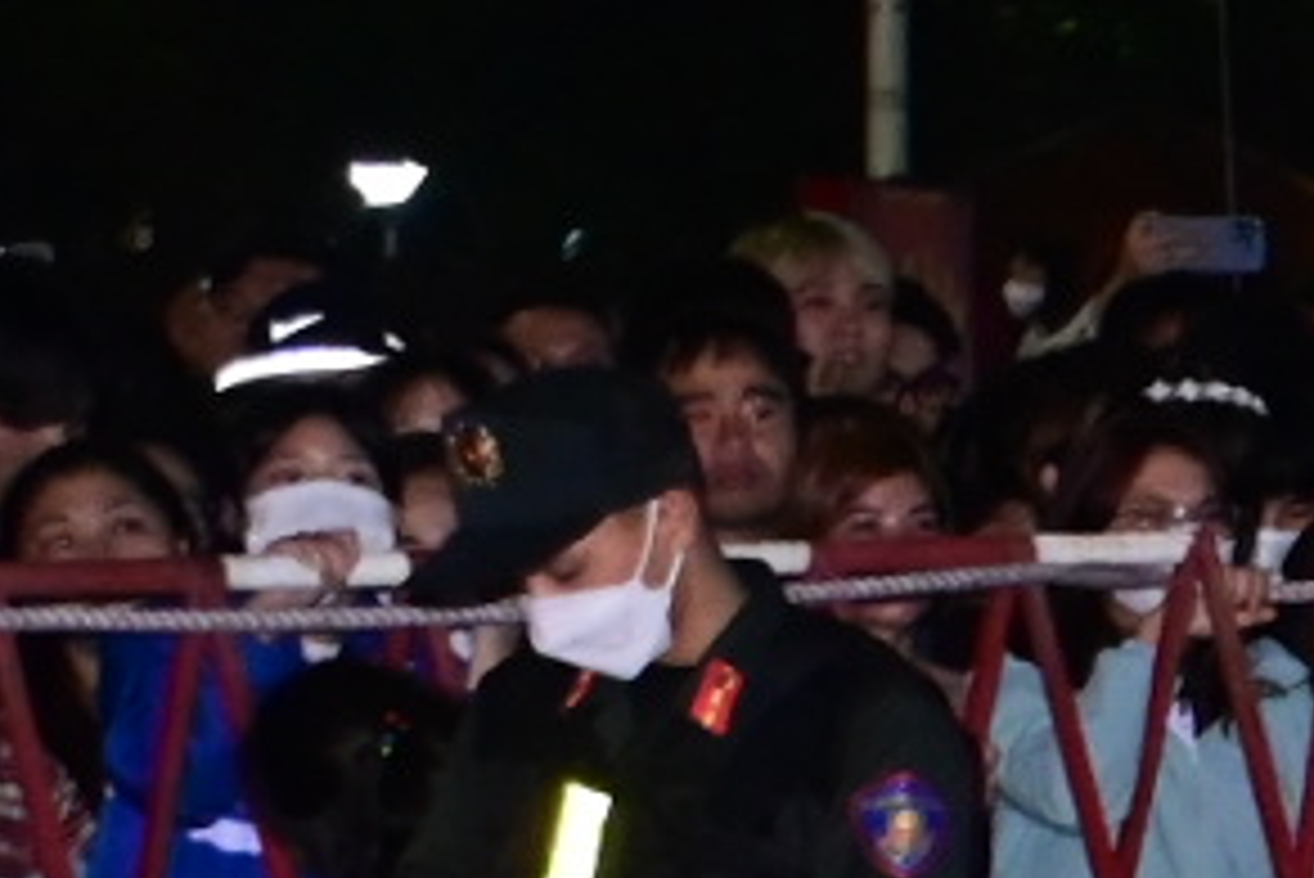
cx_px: 3627
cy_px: 1229
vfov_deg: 6.1
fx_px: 8107
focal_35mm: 222
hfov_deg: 8.2
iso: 3200
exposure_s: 1/200
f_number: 4
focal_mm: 27
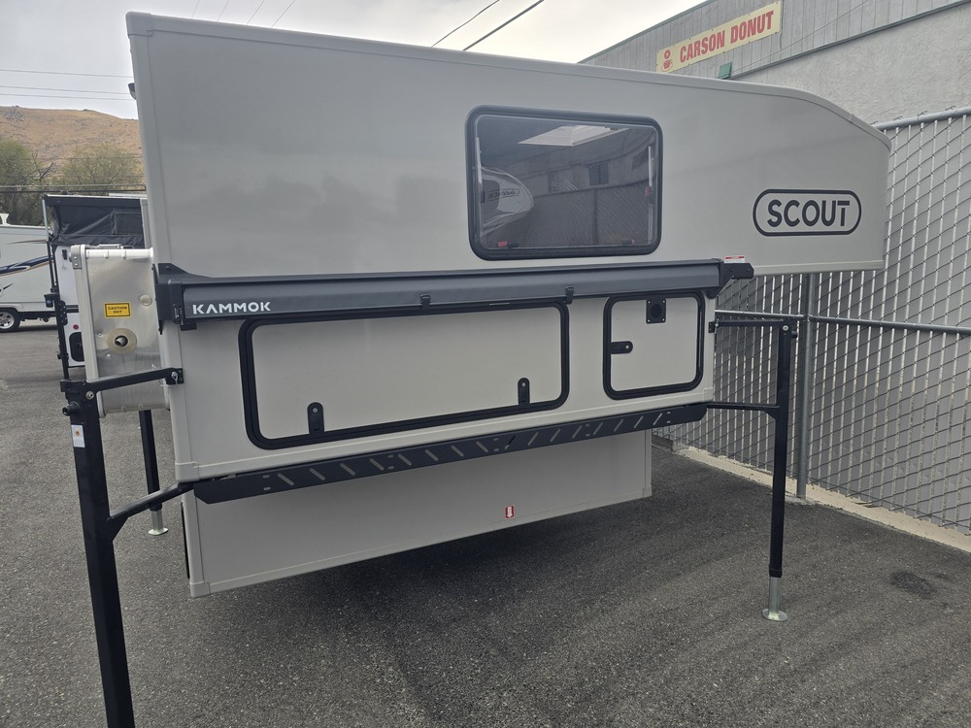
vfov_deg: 58.9
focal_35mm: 23
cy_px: 364
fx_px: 645
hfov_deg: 73.9
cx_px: 486
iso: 12
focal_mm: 6.3
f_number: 1.7
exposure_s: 1/260
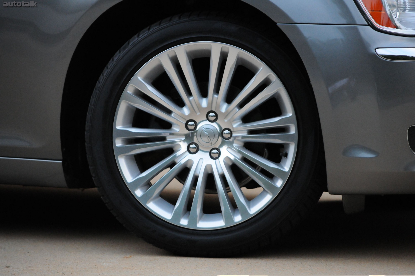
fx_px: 1762
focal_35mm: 153
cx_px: 208
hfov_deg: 13.4
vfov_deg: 8.9
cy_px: 138
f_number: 5.6
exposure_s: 1/250
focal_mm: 102
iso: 2000
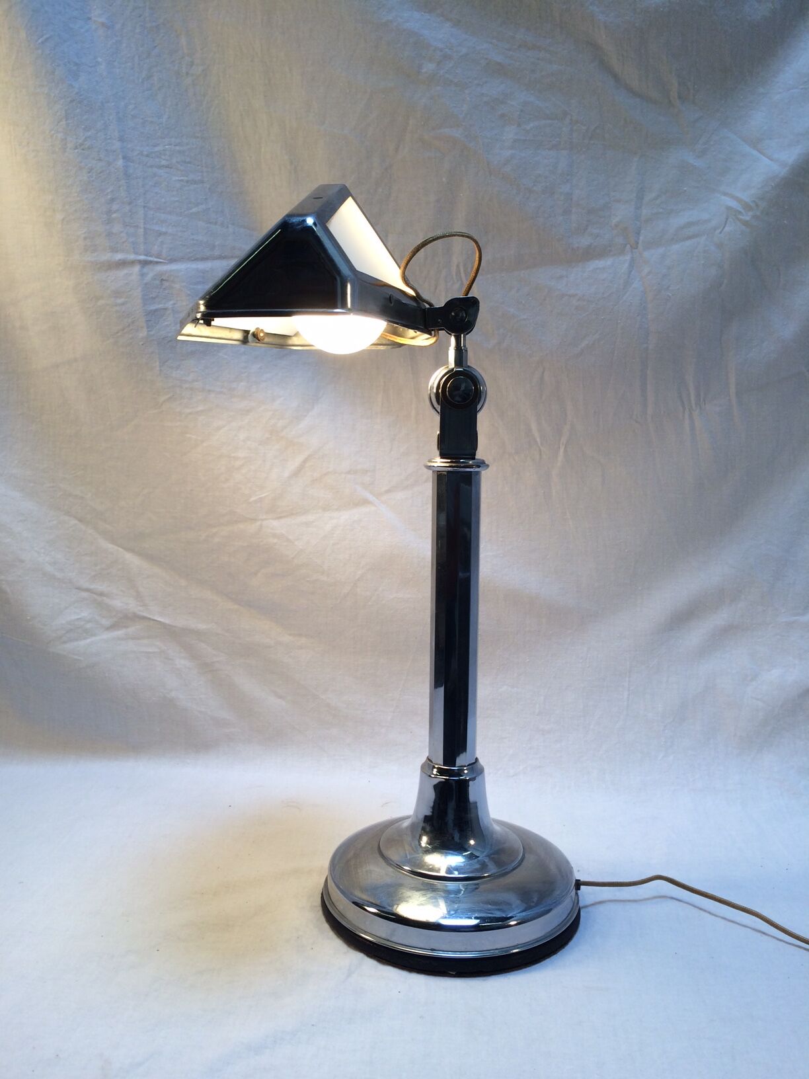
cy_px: 540
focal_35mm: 29
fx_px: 904
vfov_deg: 61.7
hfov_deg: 48.2
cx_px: 404
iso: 32
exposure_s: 1/108
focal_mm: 4.15
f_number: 2.2
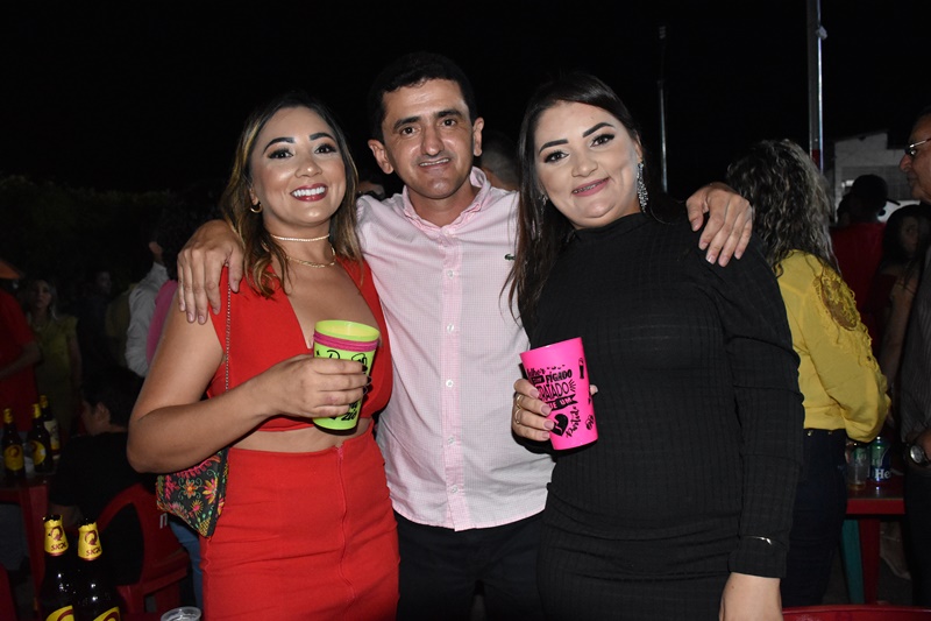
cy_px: 310
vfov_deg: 47.9
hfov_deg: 67.4
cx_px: 466
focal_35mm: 27
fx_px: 698
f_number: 4.5
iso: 4000
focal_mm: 18
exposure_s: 1/100
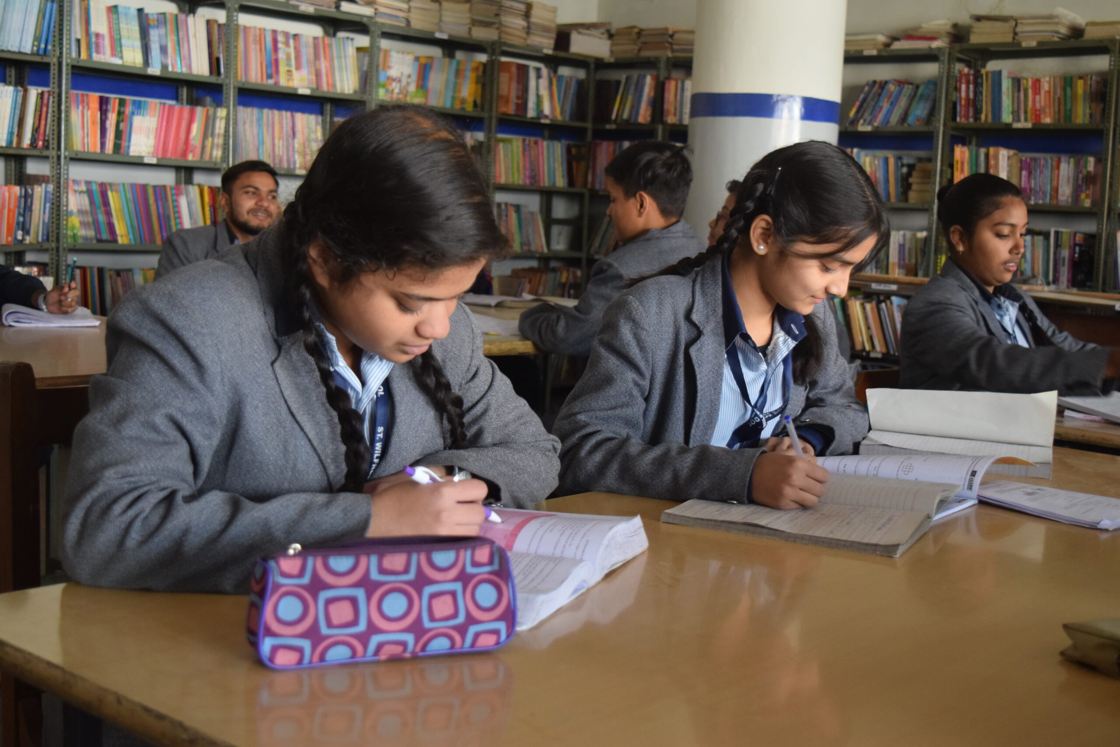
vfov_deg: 28.9
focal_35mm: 46
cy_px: 374
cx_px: 560
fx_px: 1447
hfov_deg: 42.3
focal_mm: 31
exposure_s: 1/60
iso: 1600
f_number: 4.2
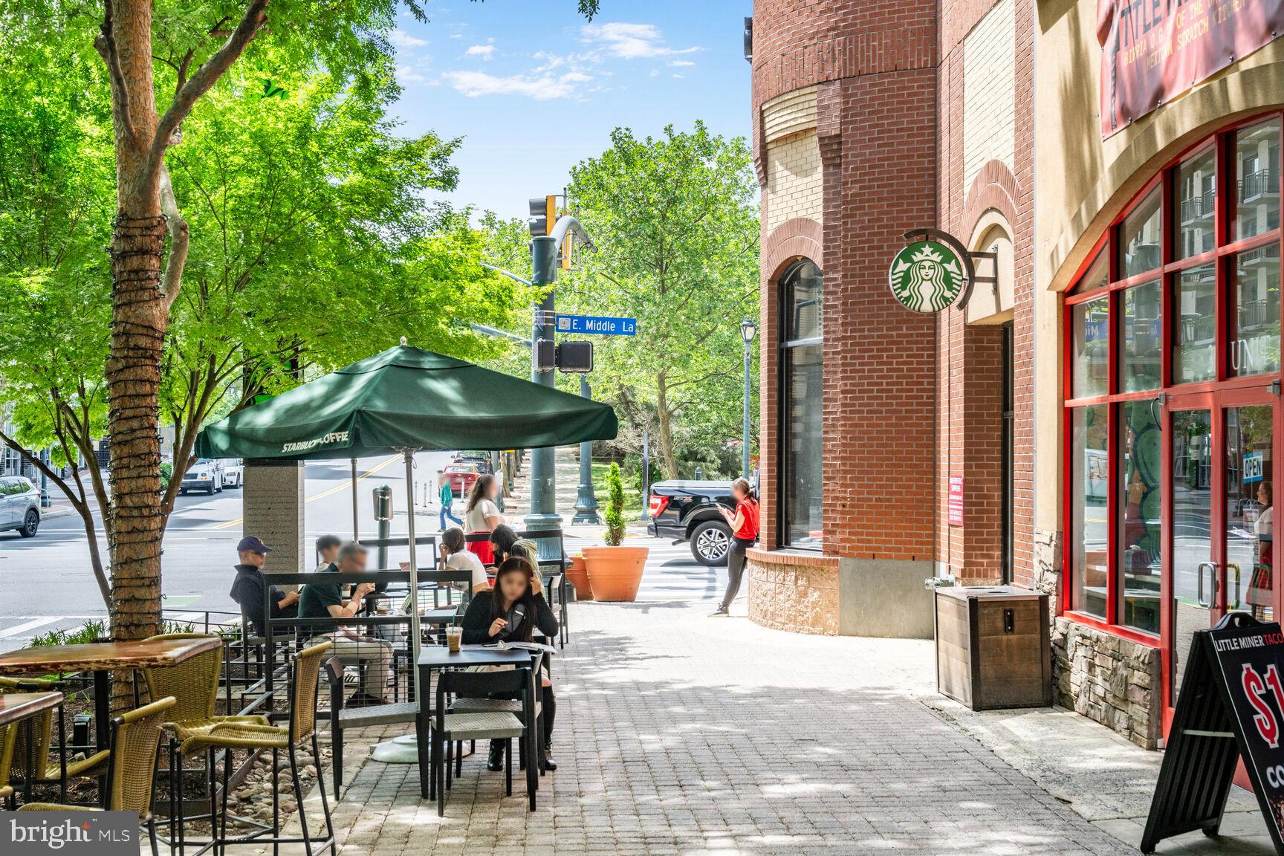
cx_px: 642
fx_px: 1676
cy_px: 428
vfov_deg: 28.6
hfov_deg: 41.9
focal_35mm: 47
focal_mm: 47
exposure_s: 1/250
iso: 200
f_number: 9
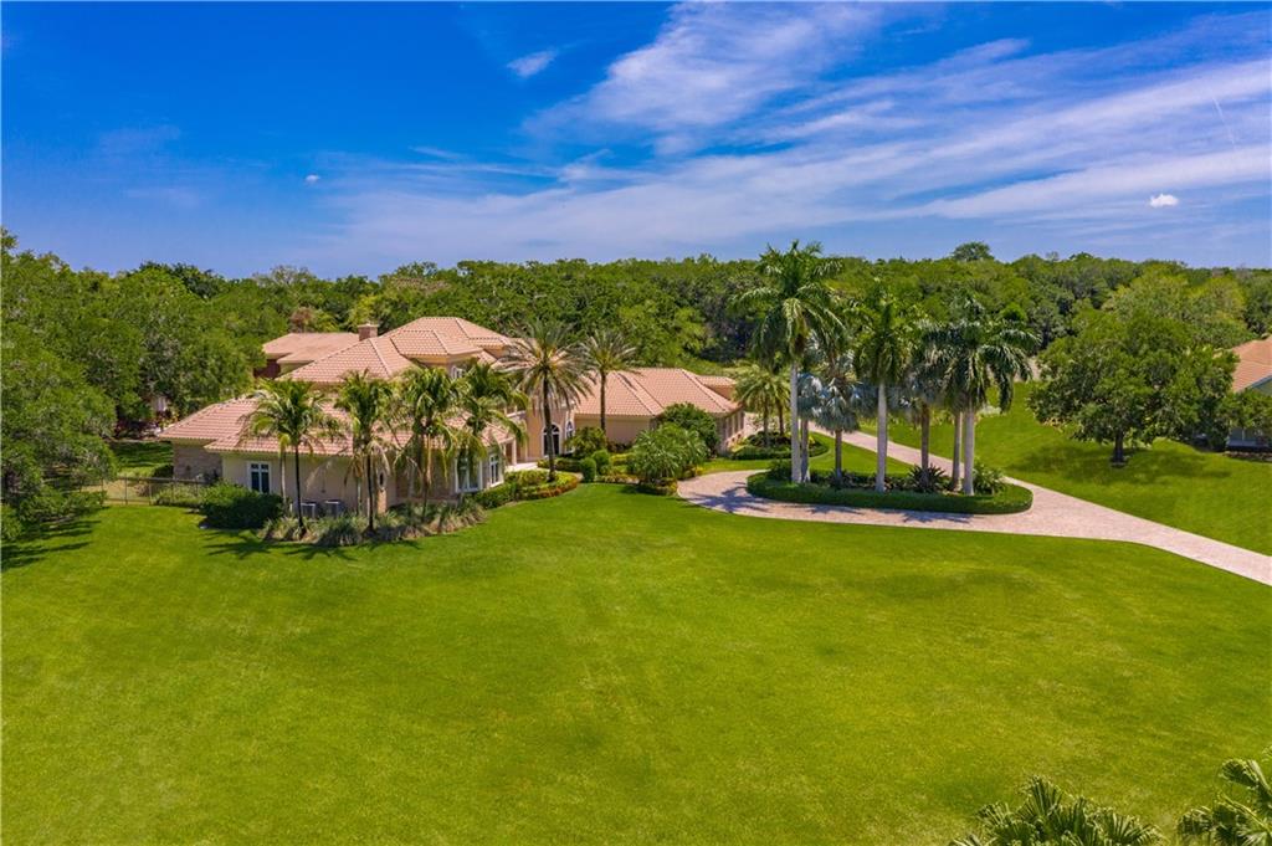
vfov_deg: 46.3
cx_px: 636
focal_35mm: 28
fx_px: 989
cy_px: 423
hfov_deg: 65.5
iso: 100
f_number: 4
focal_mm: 10.26
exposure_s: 1/80
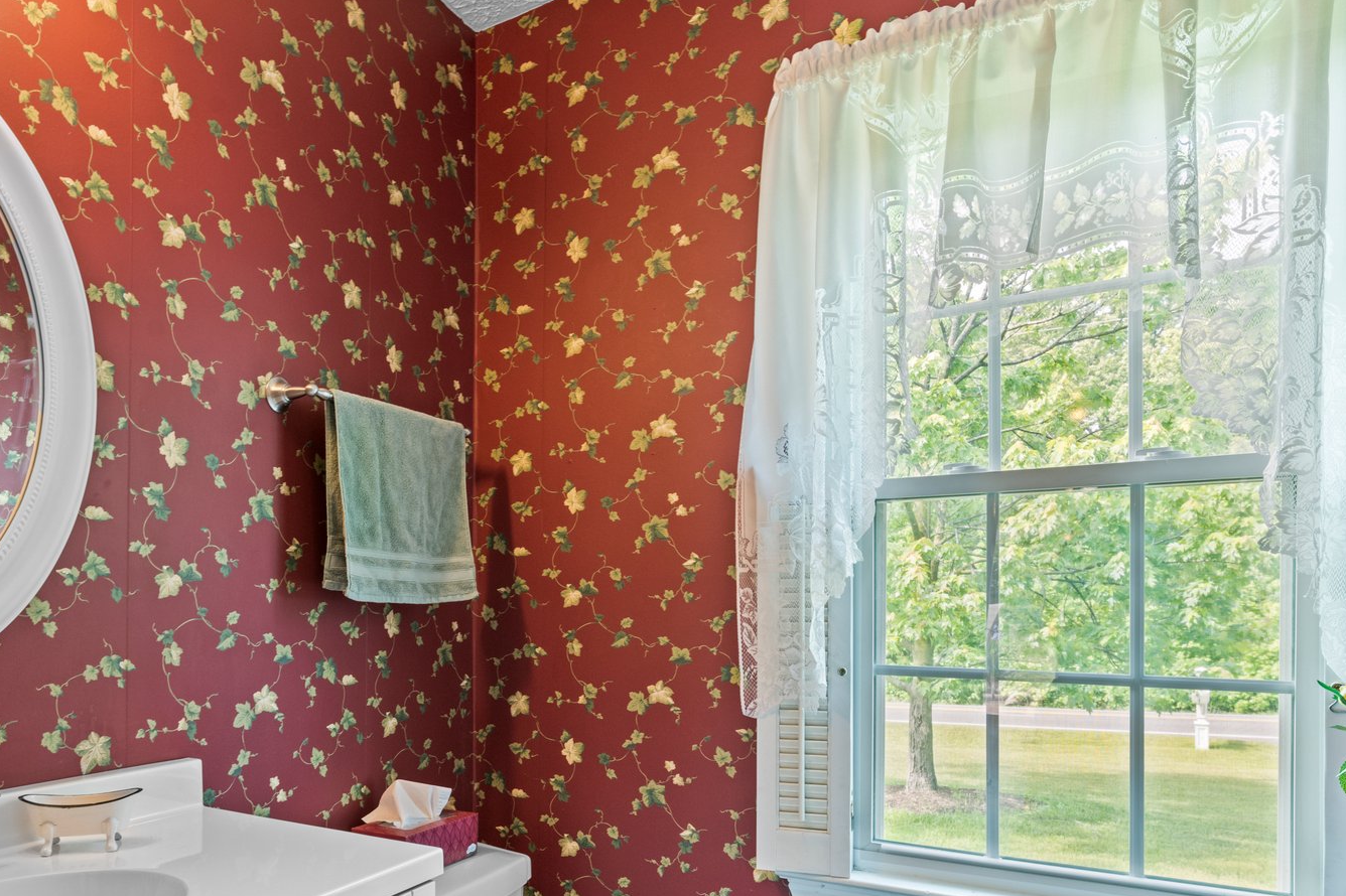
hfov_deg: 74.4
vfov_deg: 54.1
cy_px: 586
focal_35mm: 23
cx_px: 480
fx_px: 860
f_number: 7.1
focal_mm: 15
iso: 400
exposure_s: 1/5
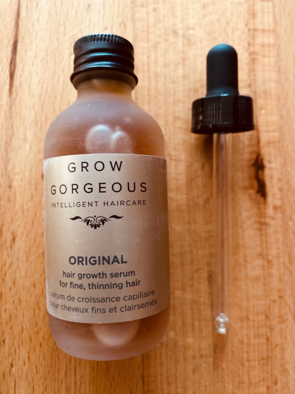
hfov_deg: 53.1
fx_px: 295
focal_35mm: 26
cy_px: 197
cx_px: 148
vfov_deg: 67.3
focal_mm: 4.25
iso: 500
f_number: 1.8
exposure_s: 1/25
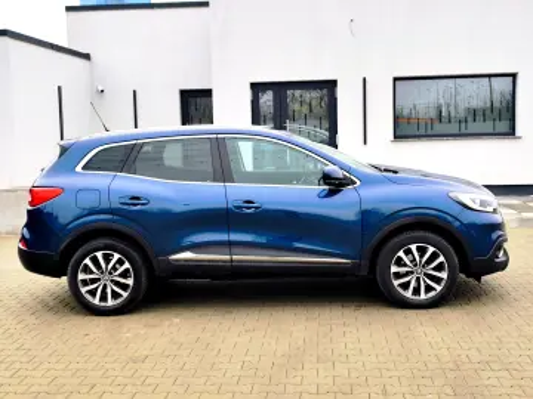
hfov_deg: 41.2
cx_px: 266
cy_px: 200
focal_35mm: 46
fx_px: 708
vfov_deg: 31.5
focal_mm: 6.14
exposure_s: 1/102
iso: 50
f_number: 1.65
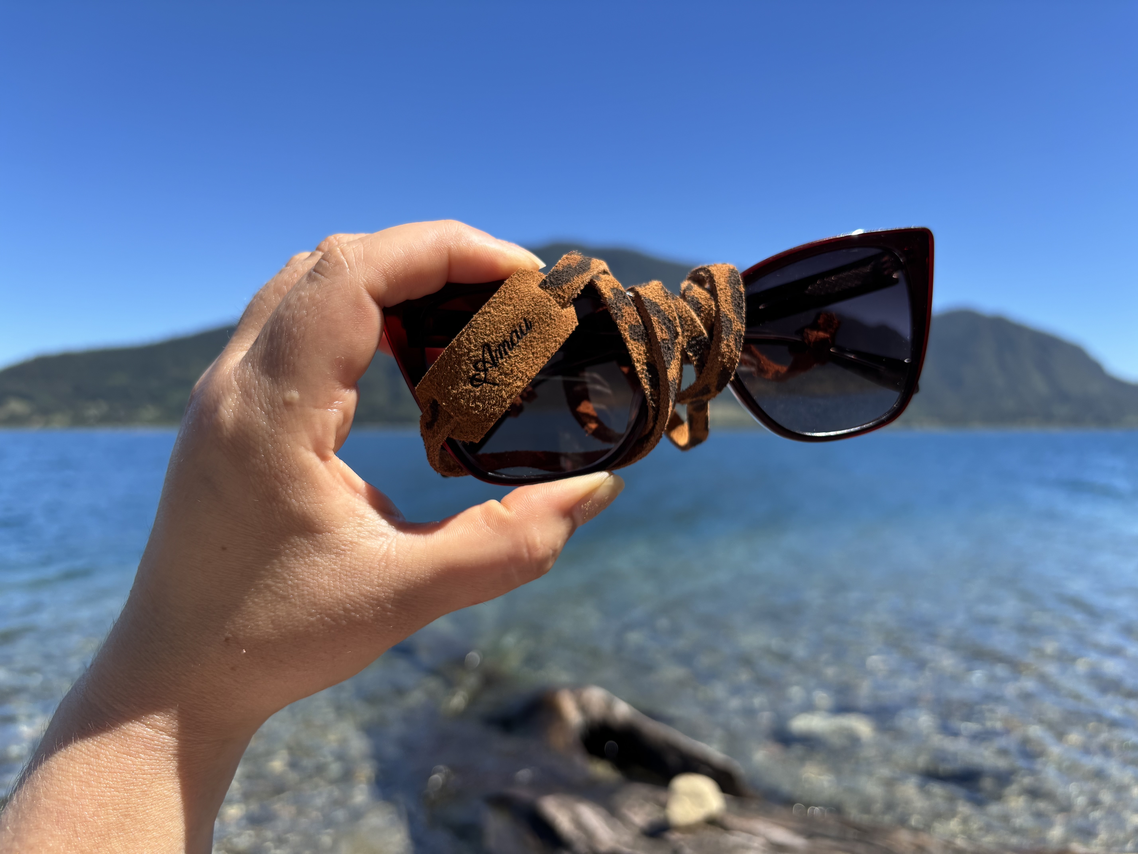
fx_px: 855
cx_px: 569
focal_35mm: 26
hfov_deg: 67.3
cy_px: 427
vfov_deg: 53.1
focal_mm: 5.96
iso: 50
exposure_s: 1/2105
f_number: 1.6
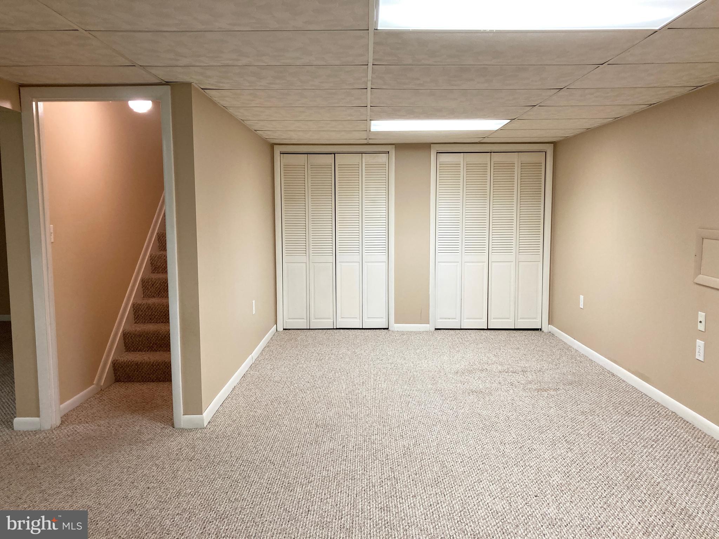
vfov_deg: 49.7
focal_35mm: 28
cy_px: 270
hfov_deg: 63.4
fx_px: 582
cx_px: 360
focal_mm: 3.99
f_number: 1.8
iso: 100
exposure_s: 1/60
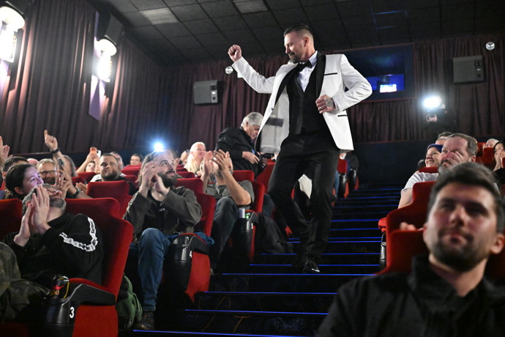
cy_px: 168
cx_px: 252
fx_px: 617
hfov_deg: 44.5
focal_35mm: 44
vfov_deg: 30.5
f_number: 2.8
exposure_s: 1/80
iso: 20000
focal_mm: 44
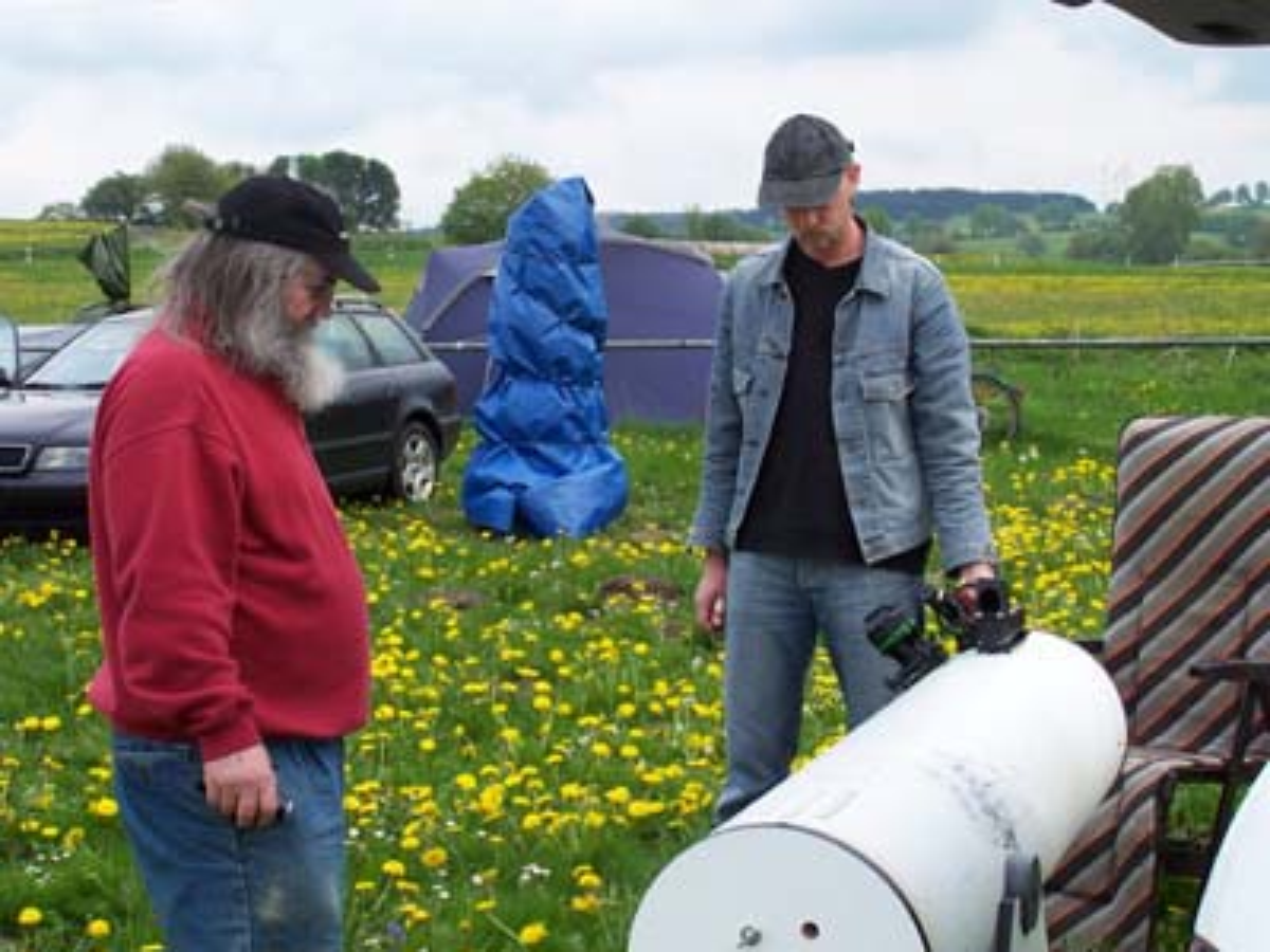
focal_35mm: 67
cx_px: 635
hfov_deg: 29.0
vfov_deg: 21.9
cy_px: 476
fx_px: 2458
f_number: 3.2
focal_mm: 11.1
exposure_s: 1/250
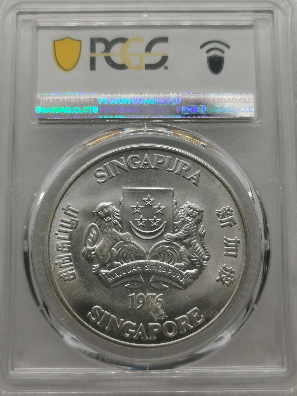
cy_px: 198
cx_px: 148
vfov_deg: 38.9
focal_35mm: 49
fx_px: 561
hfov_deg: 29.7
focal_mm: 5.56
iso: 50
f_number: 1.6
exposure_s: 1/171
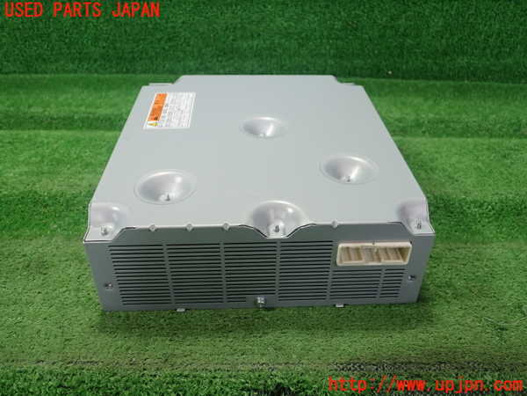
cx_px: 264
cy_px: 198
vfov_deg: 46.8
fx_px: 457
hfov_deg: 60.0
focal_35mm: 30
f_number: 2.3
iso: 200
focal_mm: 5.5
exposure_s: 1/125
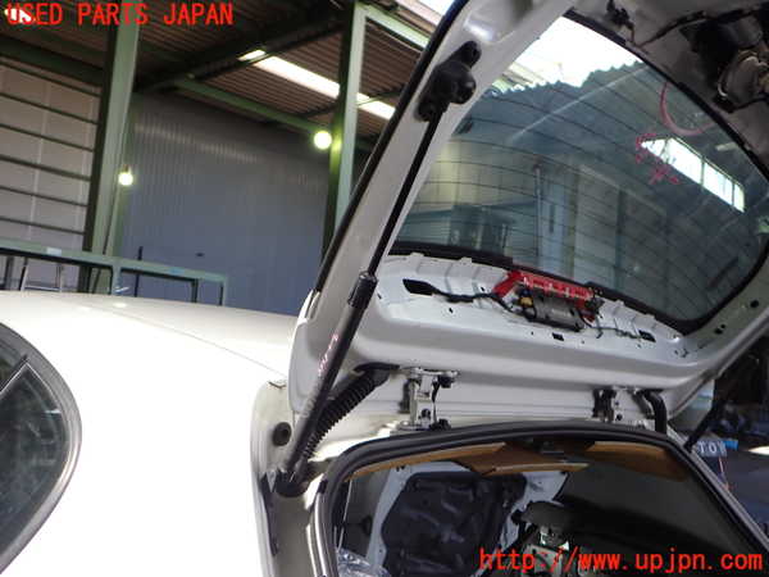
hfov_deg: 60.0
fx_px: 666
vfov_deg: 46.8
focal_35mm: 30
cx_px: 384
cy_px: 288
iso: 100
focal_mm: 5.4
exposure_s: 1/125
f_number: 2.3
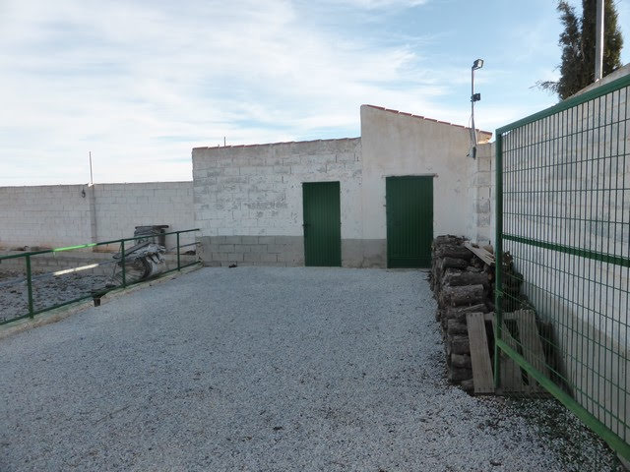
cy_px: 236
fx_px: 455
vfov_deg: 54.9
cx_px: 315
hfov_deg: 69.4
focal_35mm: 25
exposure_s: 1/640
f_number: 3.3
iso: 160
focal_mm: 4.3
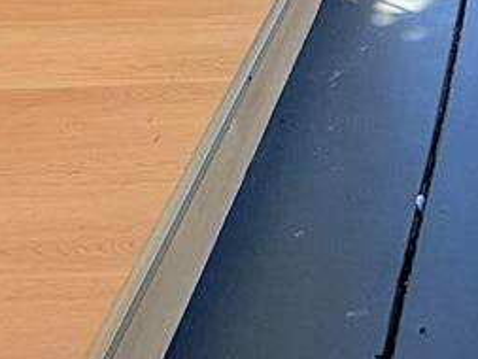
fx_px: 926
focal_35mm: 67
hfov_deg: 25.8
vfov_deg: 16.4
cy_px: -371
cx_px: 580
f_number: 2.2
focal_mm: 2.22
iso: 50
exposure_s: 1/679
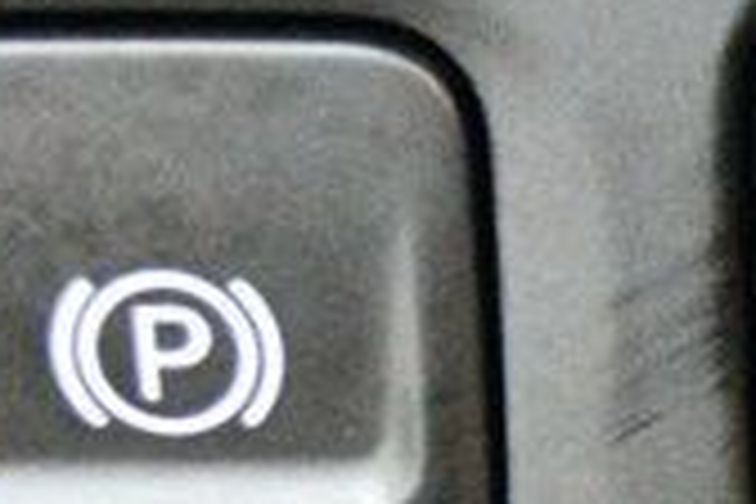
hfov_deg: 6.8
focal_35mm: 275
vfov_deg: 4.9
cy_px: 860
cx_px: 2169
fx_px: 5775
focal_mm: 30
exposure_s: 1/50
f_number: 4.5
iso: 12800
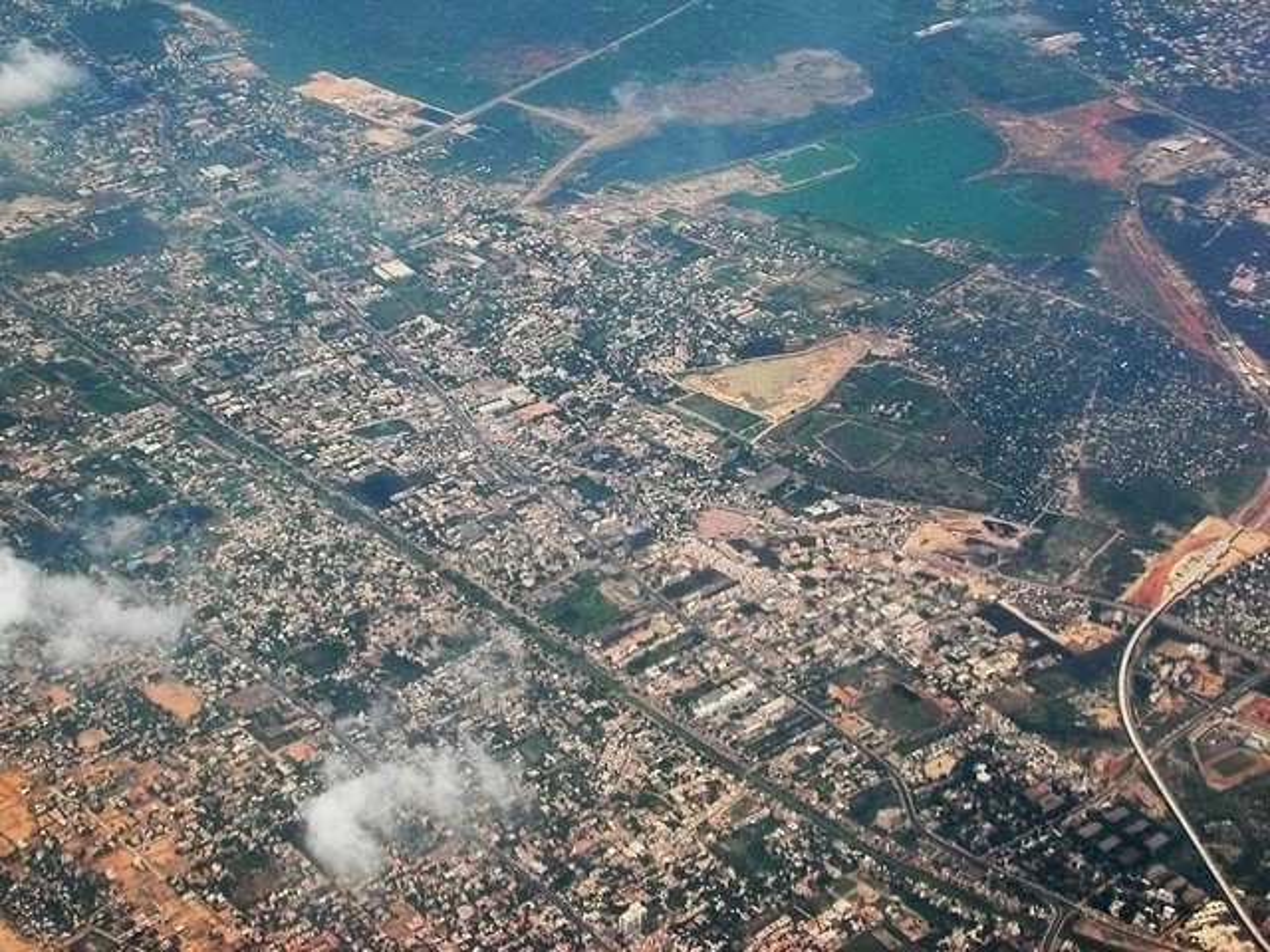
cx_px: 635
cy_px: 476
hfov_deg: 26.7
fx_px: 2678
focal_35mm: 73
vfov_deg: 20.2
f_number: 3.8
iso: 100
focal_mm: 11.1
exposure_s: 1/702
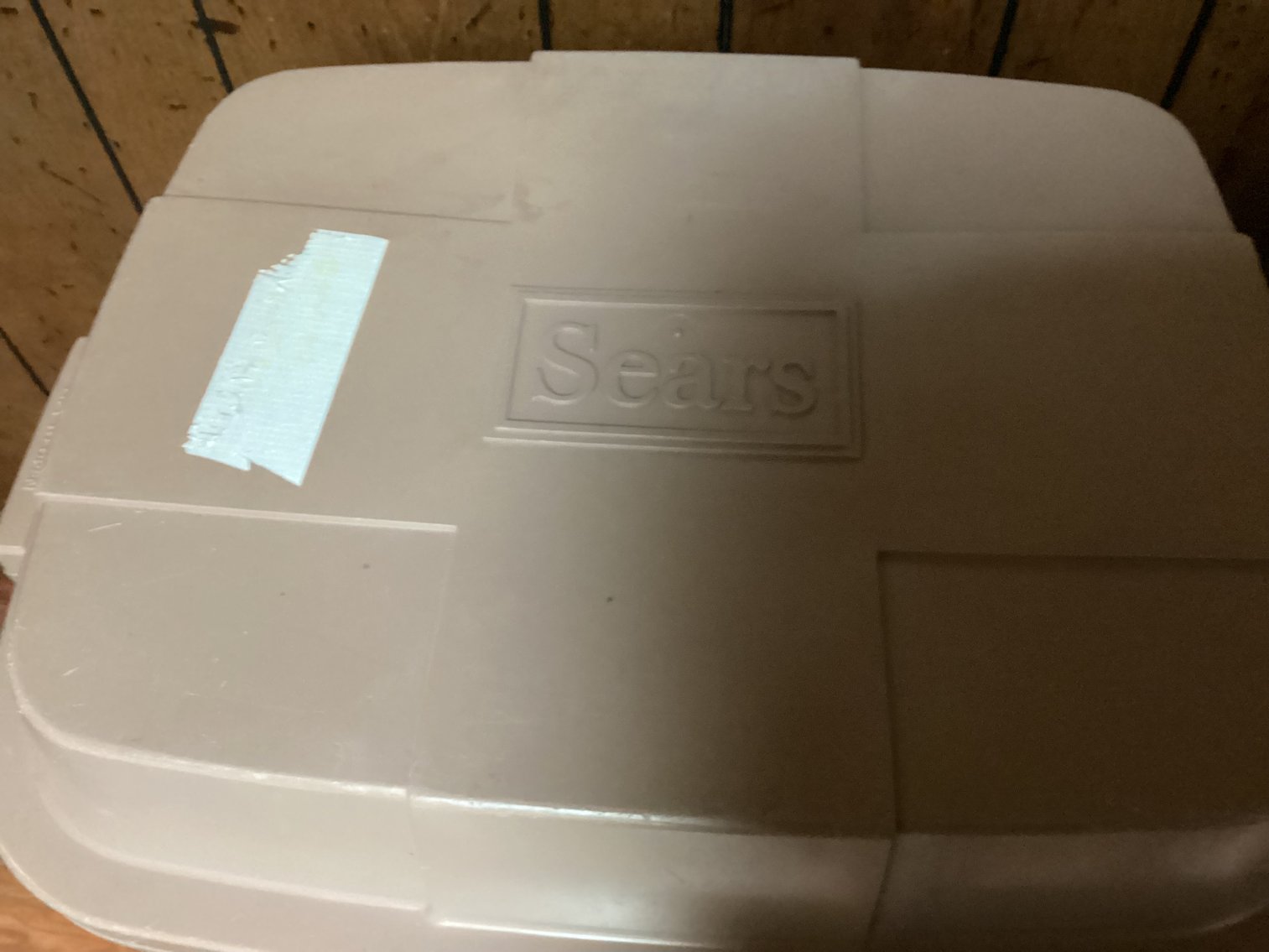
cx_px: 634
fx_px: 1137
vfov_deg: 45.4
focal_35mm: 31
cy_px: 476
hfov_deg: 58.3
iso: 640
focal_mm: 3.3
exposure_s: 1/24
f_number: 2.4
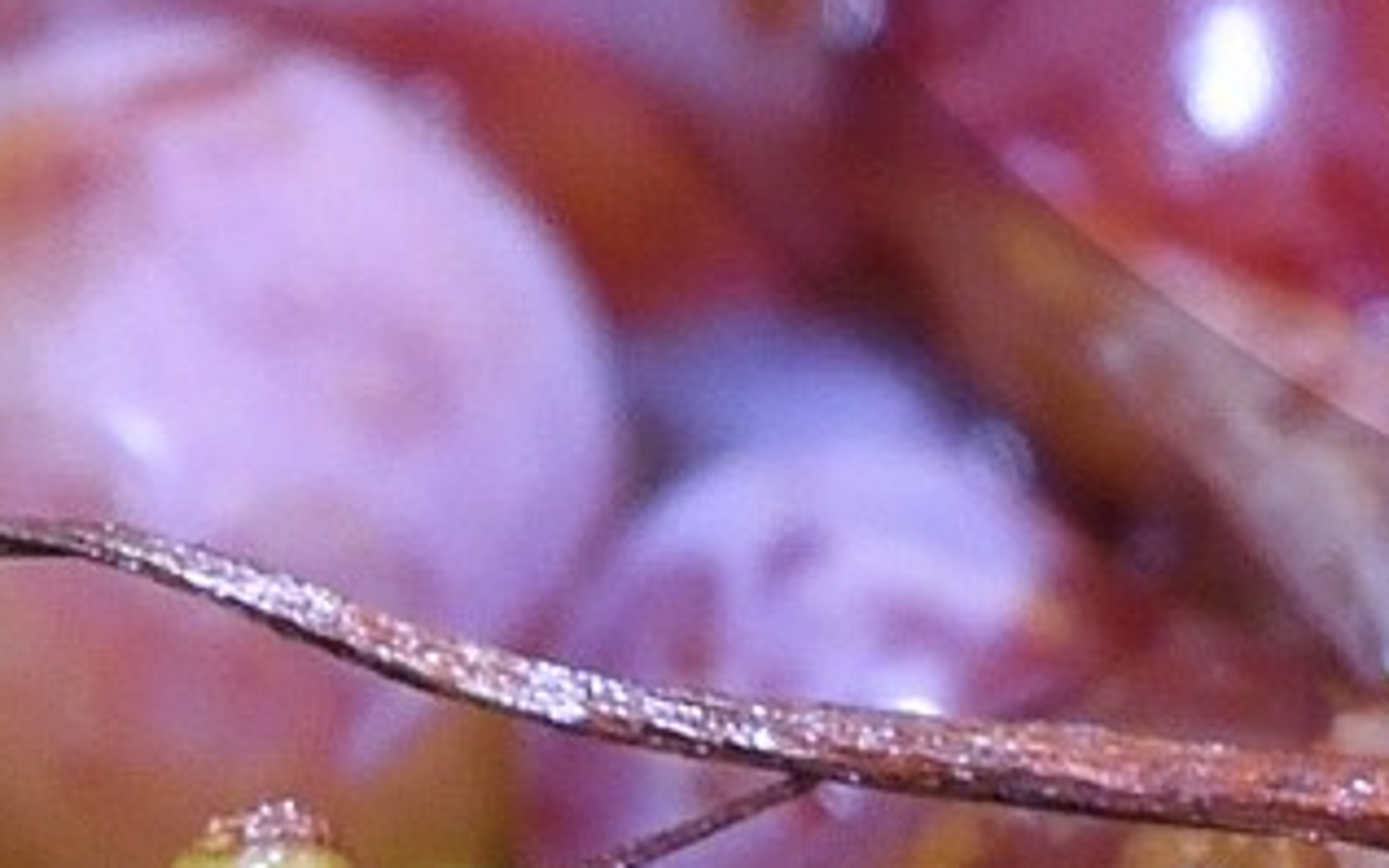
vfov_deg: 2.8
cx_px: 2222
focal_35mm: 463
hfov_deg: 4.5
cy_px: -1179
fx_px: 17524
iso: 1600
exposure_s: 1/13
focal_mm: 60
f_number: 6.3
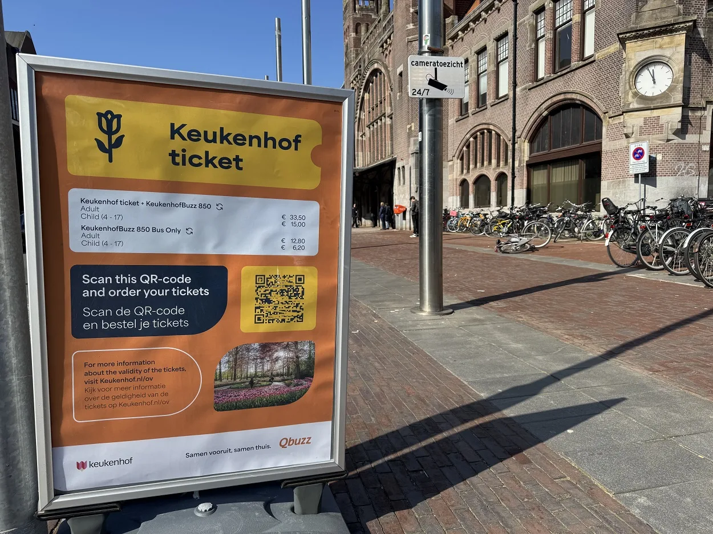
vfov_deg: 56.8
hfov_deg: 71.6
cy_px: 267
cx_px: 356
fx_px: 494
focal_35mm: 24
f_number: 1.78
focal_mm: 6.76
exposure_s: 1/4310
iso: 80
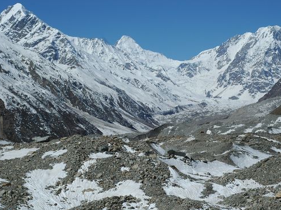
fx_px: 714
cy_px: 110
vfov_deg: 16.8
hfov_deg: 22.3
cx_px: 147
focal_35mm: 88
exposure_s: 1/1250
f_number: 8
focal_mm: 50
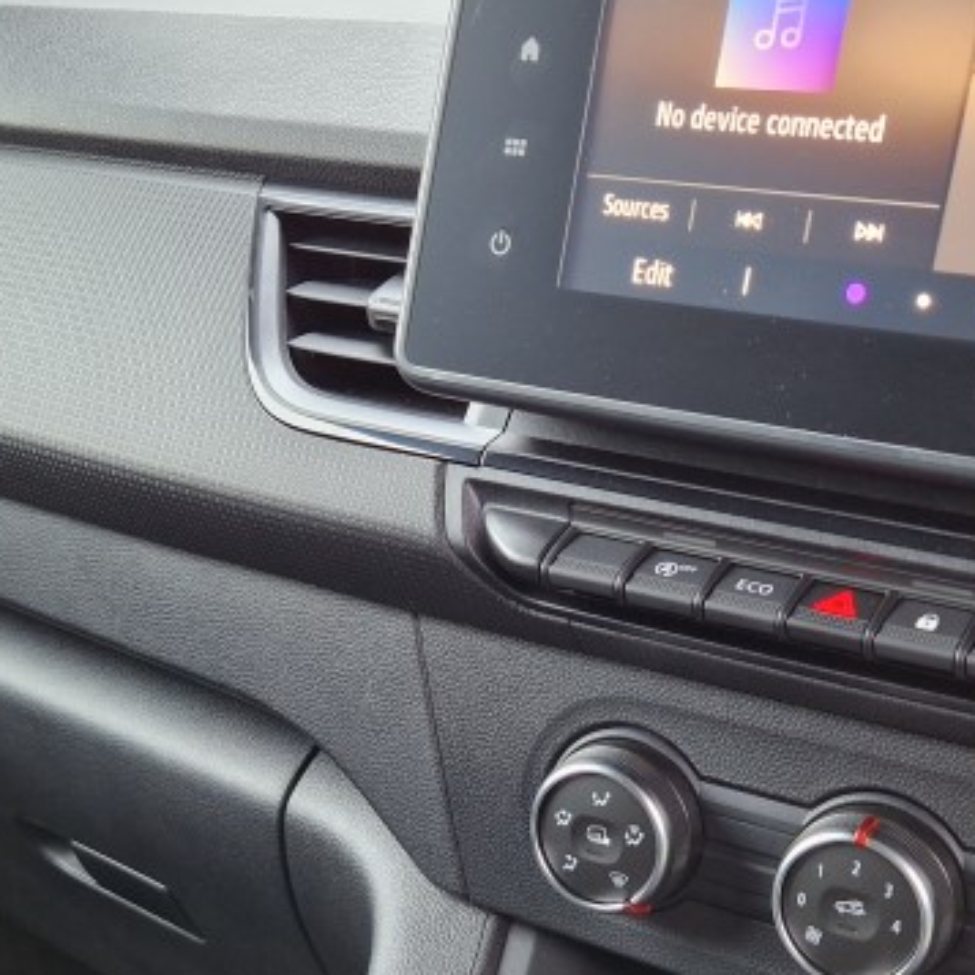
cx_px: 497
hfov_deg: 30.0
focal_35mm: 57
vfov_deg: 29.5
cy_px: 748
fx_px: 1816
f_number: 1.8
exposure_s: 1/100
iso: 250
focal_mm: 5.4
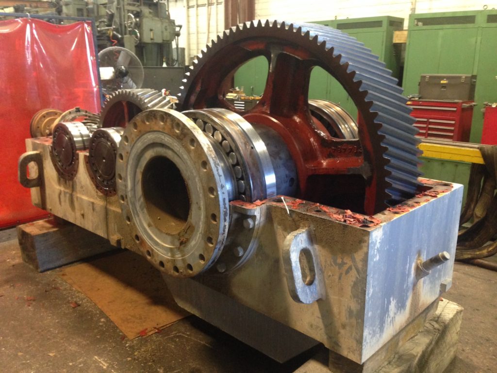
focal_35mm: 33
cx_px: 248
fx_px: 474
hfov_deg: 55.4
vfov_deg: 42.9
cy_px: 186
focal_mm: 4.12
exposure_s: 1/20
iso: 320
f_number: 2.4
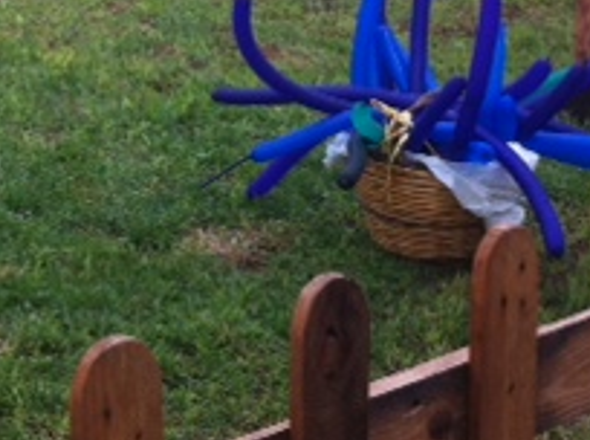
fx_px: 1870
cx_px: 165
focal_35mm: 110
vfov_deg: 13.1
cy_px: -52
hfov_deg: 17.8
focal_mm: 3.85
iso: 80
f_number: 2.8
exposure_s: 1/239
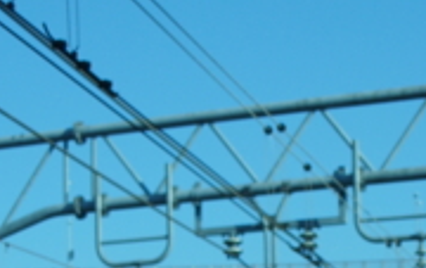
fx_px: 1418
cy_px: 435
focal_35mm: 122
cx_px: 220
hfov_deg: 17.1
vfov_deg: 10.3
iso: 200
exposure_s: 1/2000
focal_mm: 24
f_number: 4
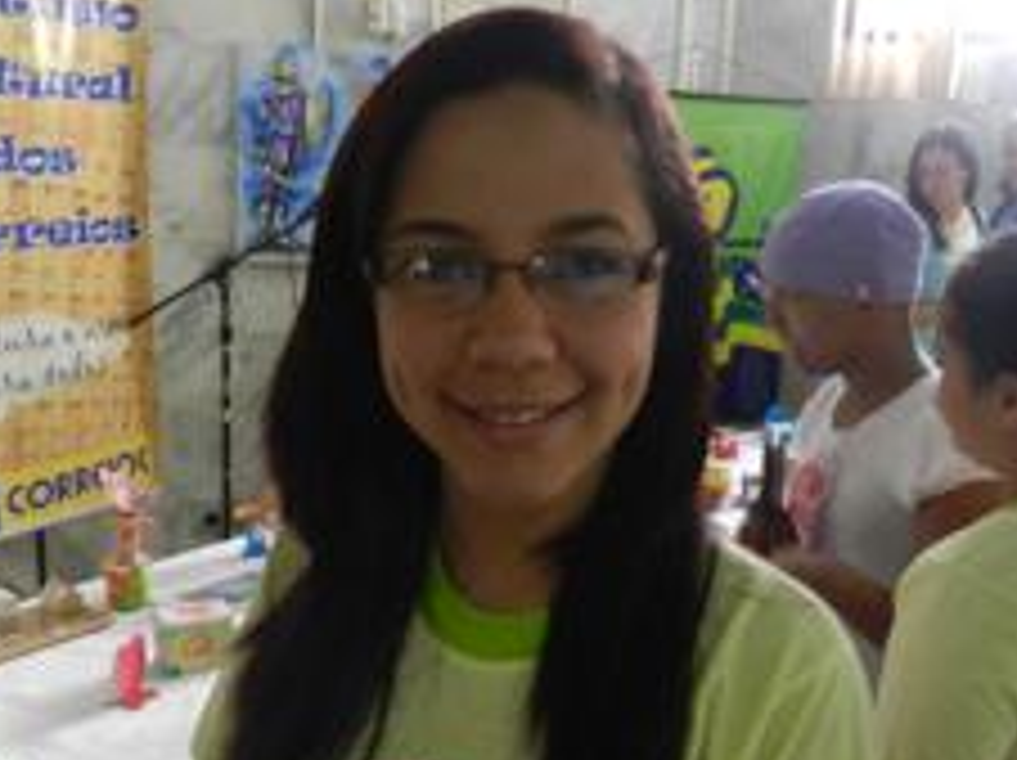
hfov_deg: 50.1
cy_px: 387
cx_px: 574
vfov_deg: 38.6
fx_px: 1086
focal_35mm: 37
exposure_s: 1/25
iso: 400
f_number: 3.4
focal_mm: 4
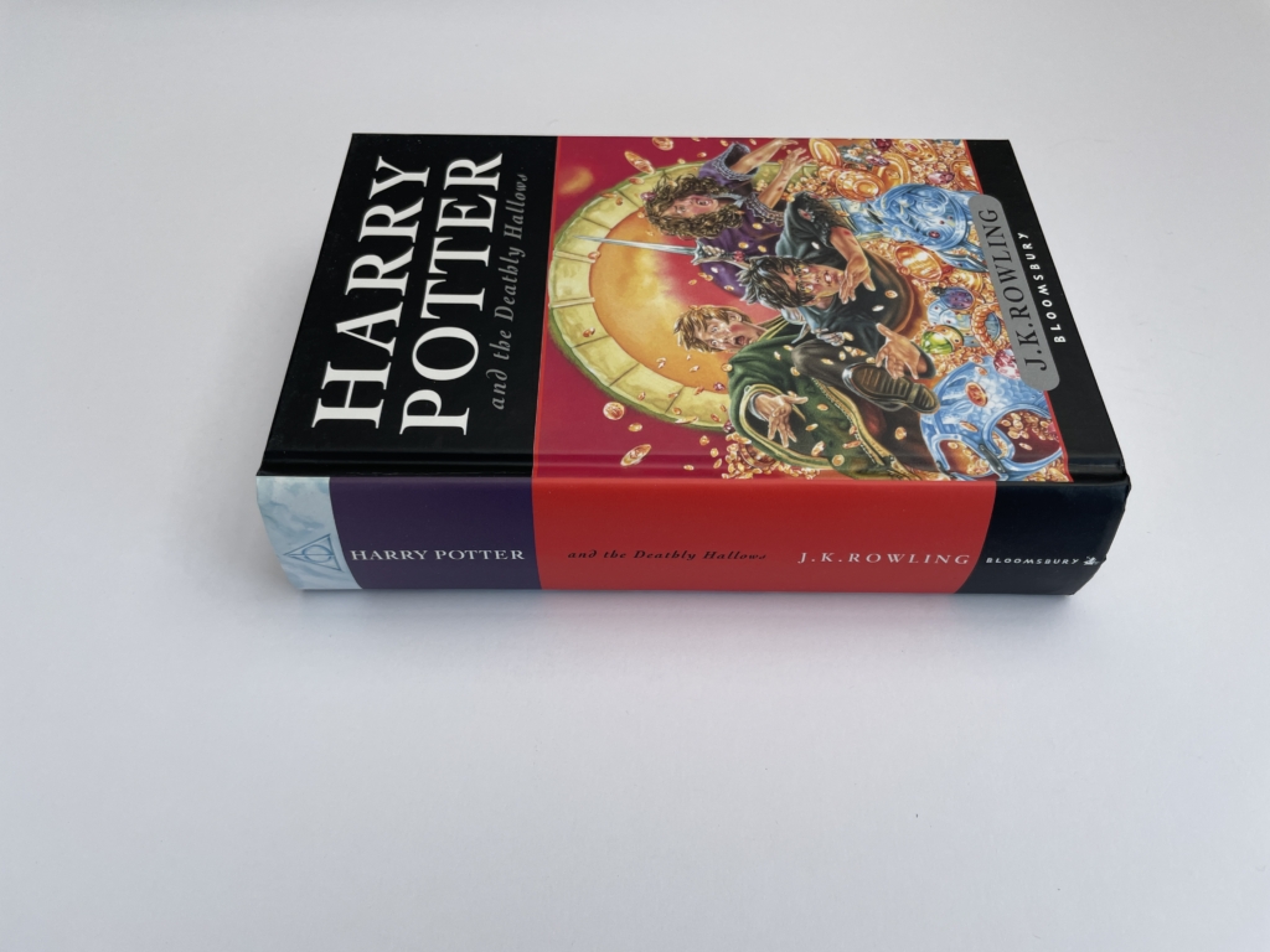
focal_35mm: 26
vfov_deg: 53.1
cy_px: 476
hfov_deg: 67.3
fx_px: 954
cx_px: 635
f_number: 1.6
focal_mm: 4.2
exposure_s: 1/506
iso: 32
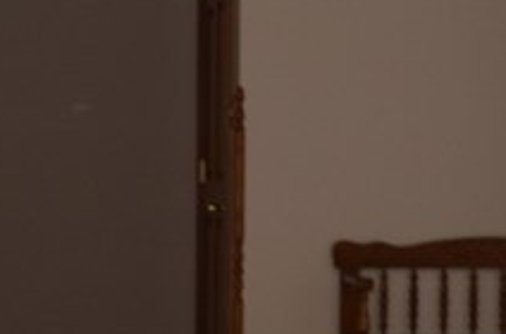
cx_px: -16
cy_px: 80
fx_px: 1948
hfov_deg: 14.5
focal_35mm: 139
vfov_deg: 9.8
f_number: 3.5
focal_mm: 18
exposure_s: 1/125
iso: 400
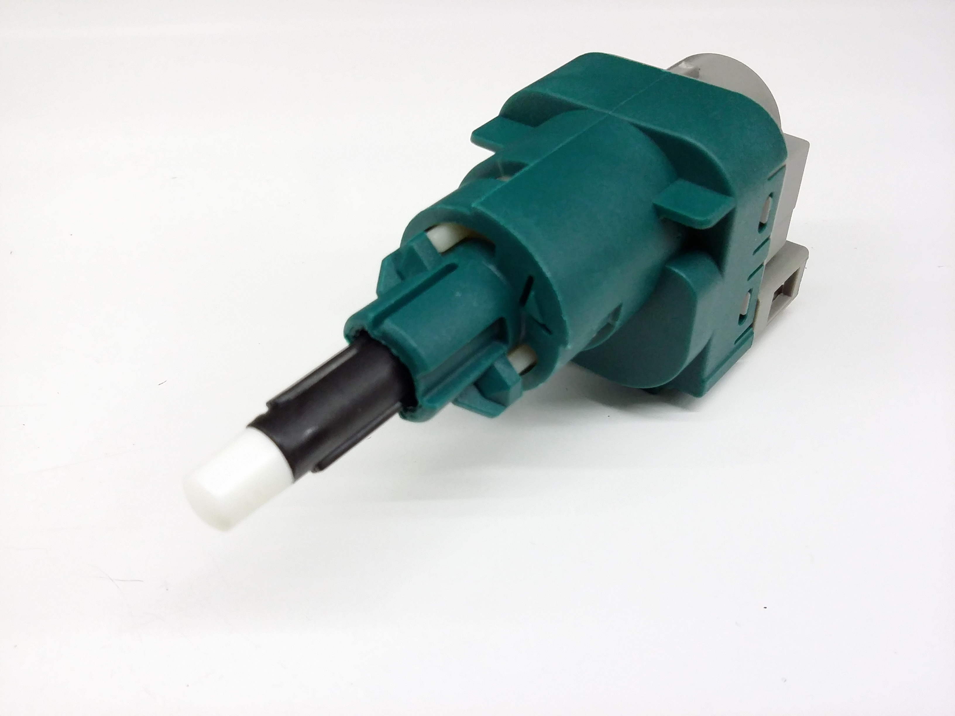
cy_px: 358
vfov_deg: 44.2
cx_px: 478
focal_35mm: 32
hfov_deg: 56.8
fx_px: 883
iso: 200
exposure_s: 1/15
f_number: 2.4
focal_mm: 3.4
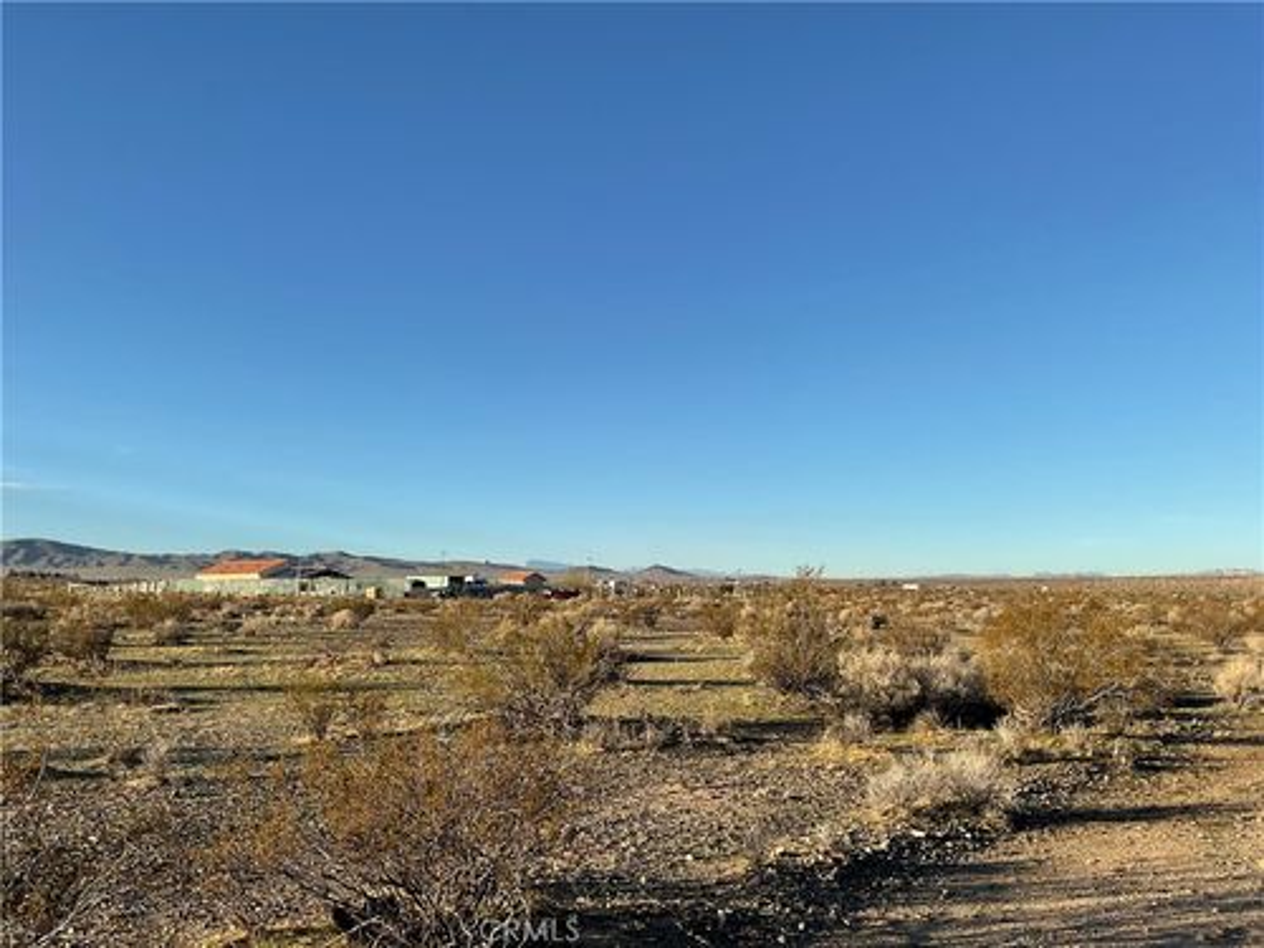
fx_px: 1059
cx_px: 632
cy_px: 474
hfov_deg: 61.7
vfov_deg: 48.2
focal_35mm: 29
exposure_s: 1/1675
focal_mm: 3
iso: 16
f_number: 1.8
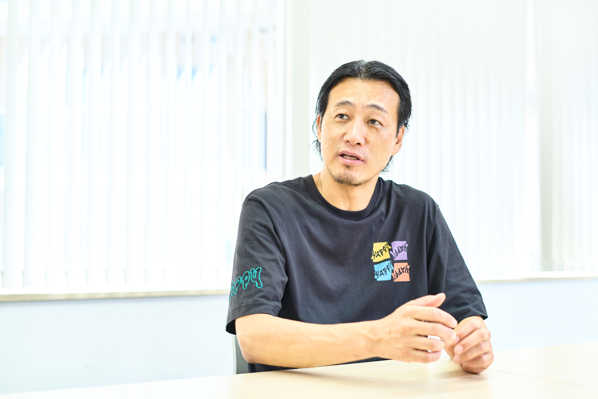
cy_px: 200
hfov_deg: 39.6
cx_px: 299
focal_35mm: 50
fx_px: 830
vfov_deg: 27.0
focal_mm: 50
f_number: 2.8
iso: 200
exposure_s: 1/60
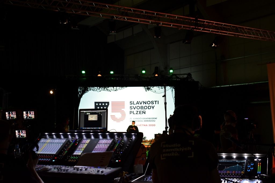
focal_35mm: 51
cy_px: 92
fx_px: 390
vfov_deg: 26.5
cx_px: 138
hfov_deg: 38.9
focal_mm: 34
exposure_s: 1/50
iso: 1250
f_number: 4.5
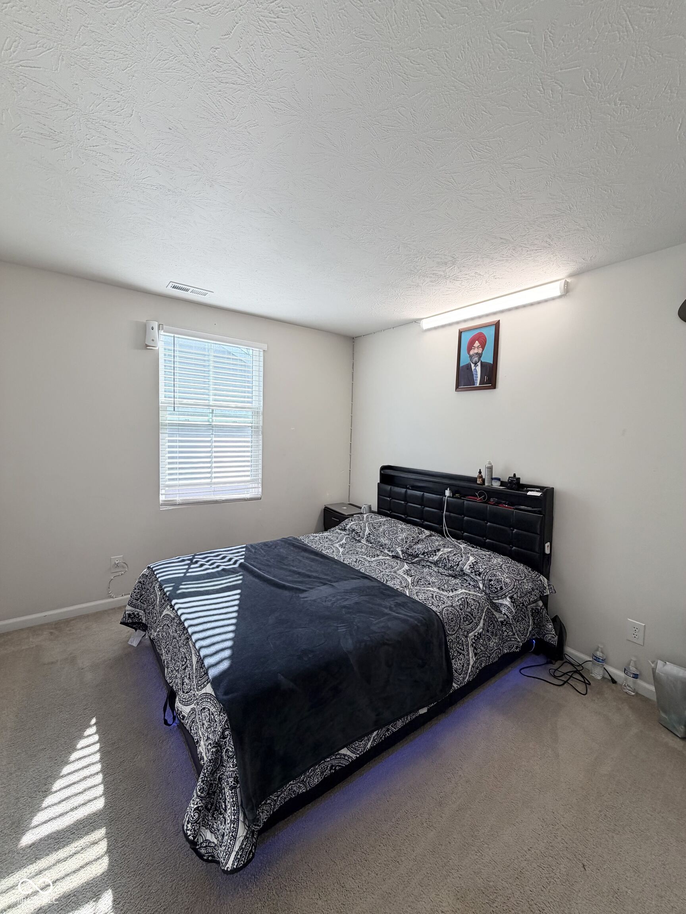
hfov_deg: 85.7
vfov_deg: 102.1
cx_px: 343
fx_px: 370
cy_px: 457
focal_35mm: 14
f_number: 2.2
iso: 80
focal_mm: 2.22
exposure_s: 1/120
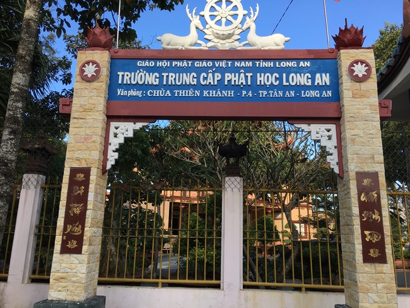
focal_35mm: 29
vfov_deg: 48.3
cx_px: 205
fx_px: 344
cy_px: 154
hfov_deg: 61.6
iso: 25
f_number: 2.2
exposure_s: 1/340
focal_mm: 4.15
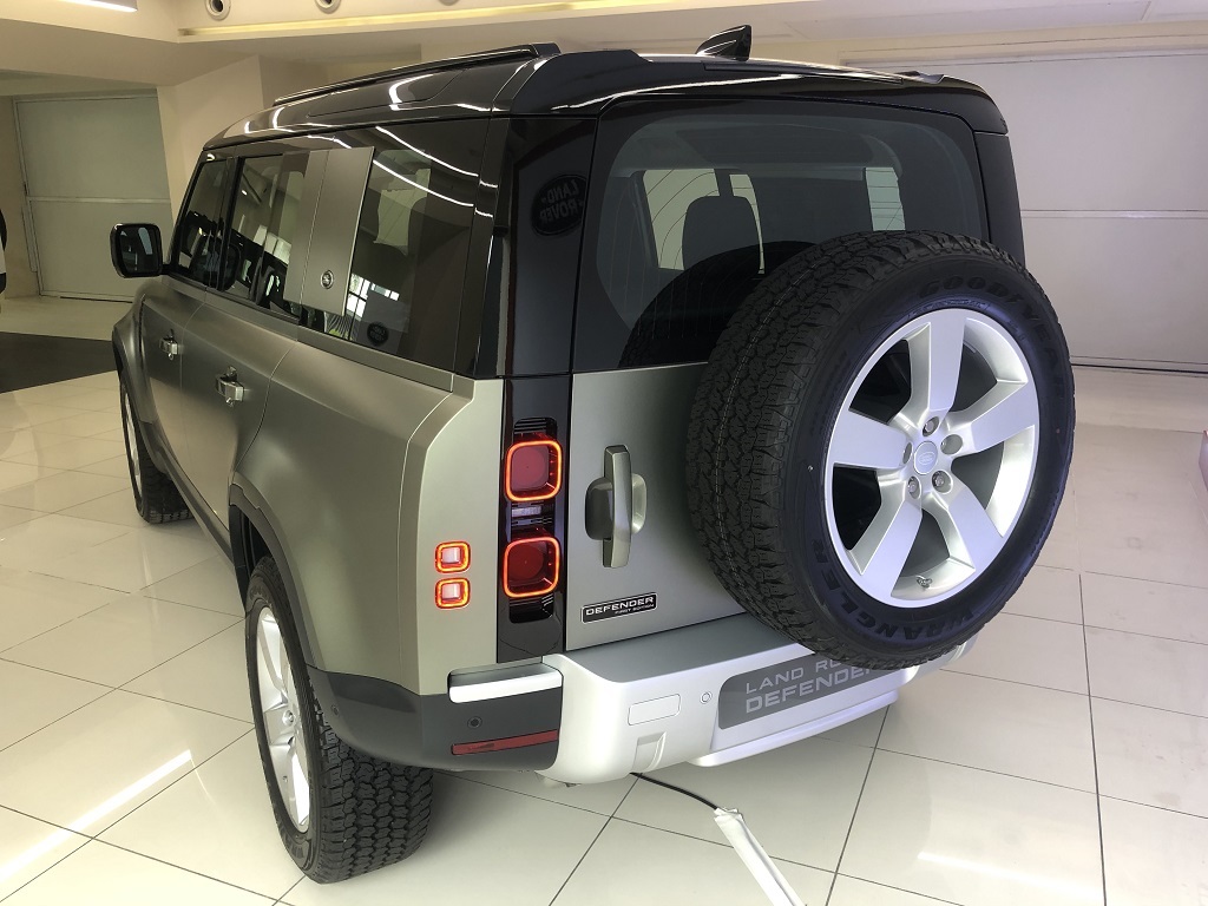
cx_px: 604
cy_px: 453
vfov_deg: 49.7
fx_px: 977
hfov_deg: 63.4
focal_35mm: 28
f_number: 1.8
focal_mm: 4
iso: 25
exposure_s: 1/50
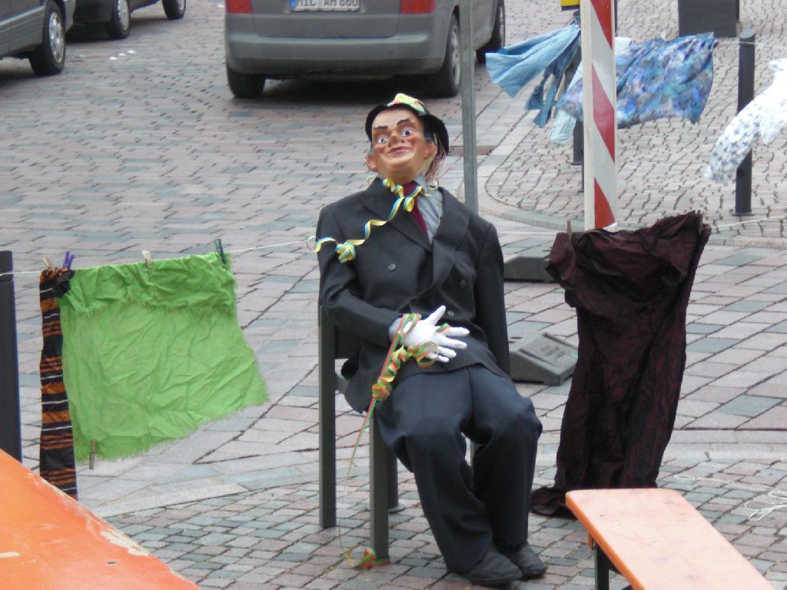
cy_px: 295
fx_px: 2592
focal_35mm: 114
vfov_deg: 13.0
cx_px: 394
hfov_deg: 17.3
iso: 200
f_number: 5.9
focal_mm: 18.9
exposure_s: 1/125
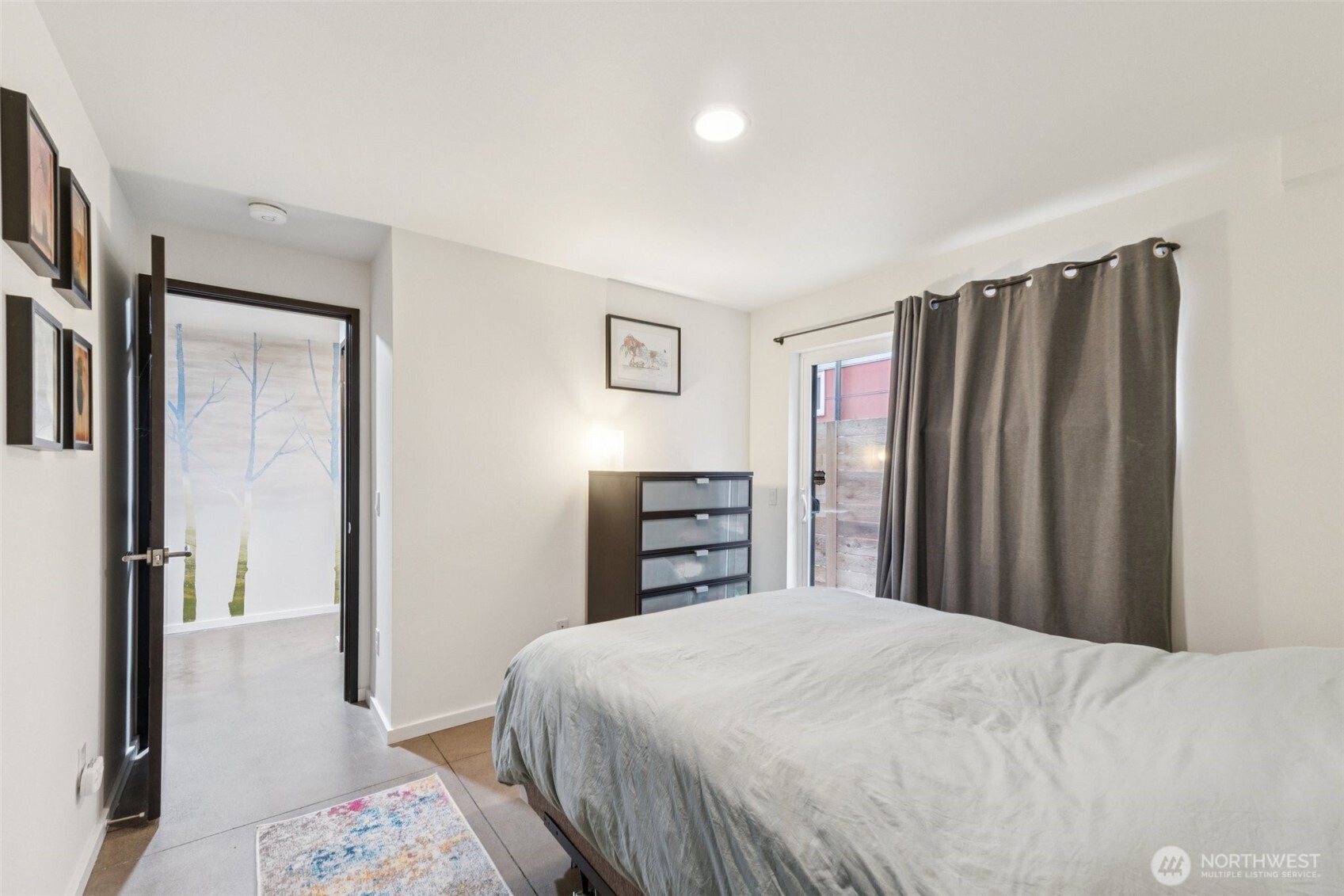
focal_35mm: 15
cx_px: 672
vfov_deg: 77.3
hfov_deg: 100.4
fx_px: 560
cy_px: 448
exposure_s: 1/1.67
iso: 250
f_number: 9
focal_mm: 10
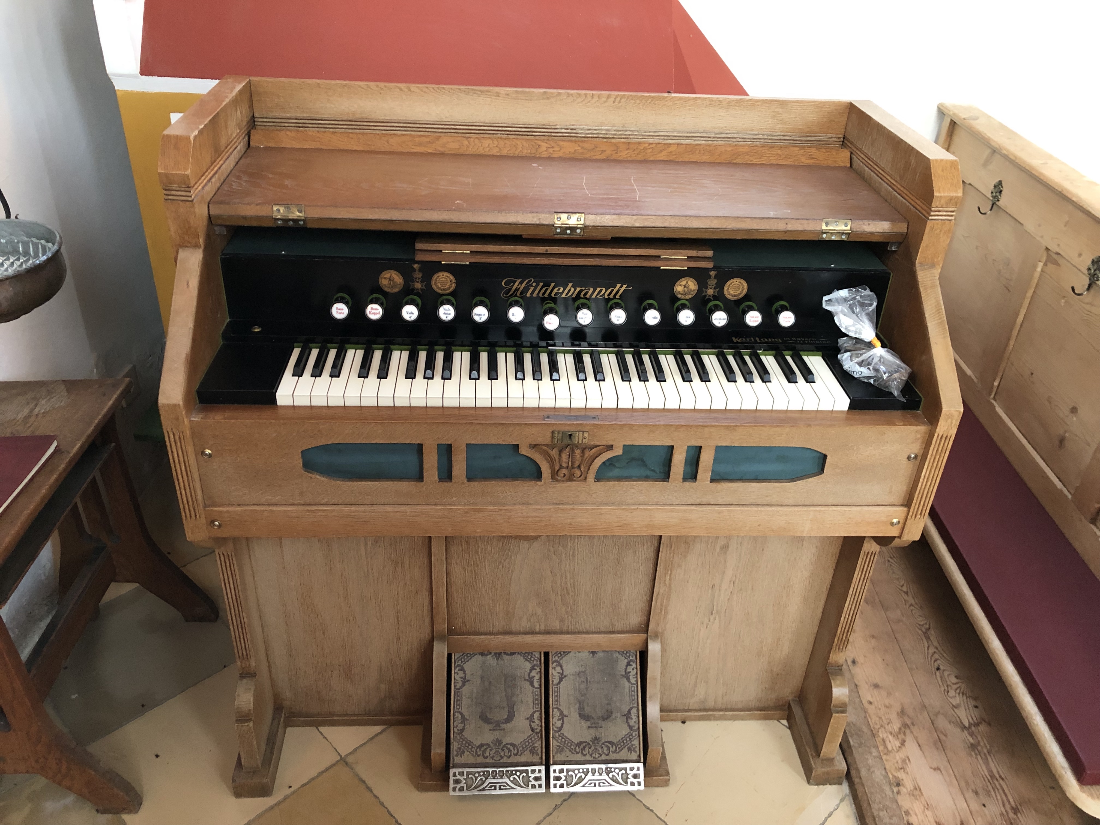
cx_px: 550
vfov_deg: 49.7
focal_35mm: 28
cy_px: 412
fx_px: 890
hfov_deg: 63.4
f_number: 1.8
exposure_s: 1/12
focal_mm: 4
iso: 100
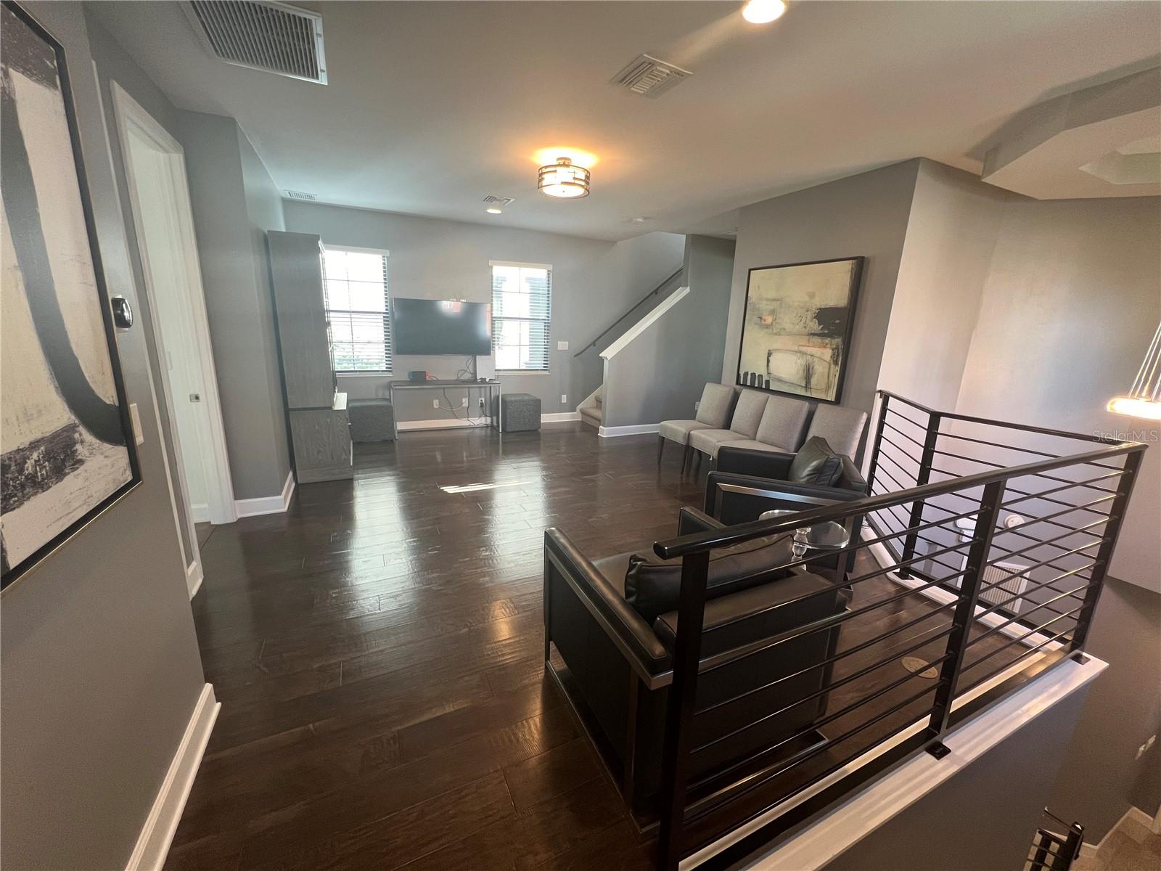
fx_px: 436
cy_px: 436
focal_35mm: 13
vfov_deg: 89.9
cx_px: 580
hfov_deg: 106.2
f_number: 1.8
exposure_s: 1/60
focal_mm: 1.57
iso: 160
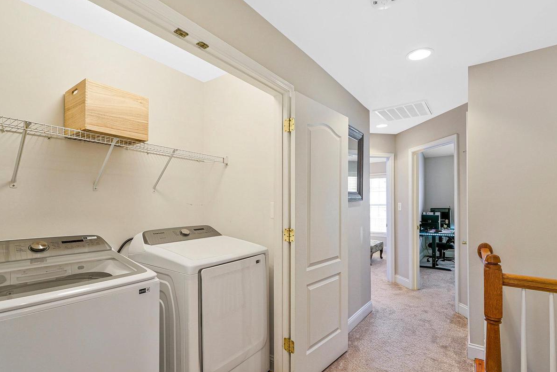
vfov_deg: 70.3
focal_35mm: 17
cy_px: 204
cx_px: 284
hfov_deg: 93.3
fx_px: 263
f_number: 8
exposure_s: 1/8
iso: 400
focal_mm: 14
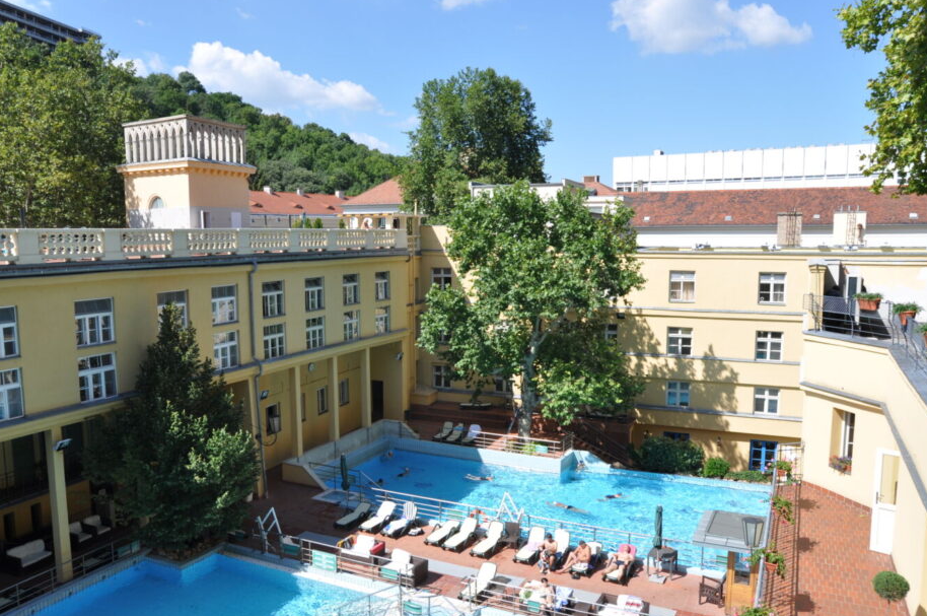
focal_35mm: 29
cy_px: 340
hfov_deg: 64.4
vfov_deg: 45.4
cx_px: 422
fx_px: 734
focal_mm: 17
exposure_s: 1/320
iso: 200
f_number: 9
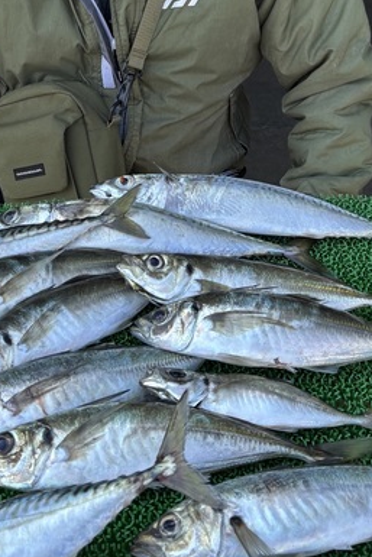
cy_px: 77
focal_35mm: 60
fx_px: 929
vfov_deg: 32.1
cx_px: 142
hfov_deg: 22.6
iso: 50
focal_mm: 5.96
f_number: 1.6
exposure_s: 1/654
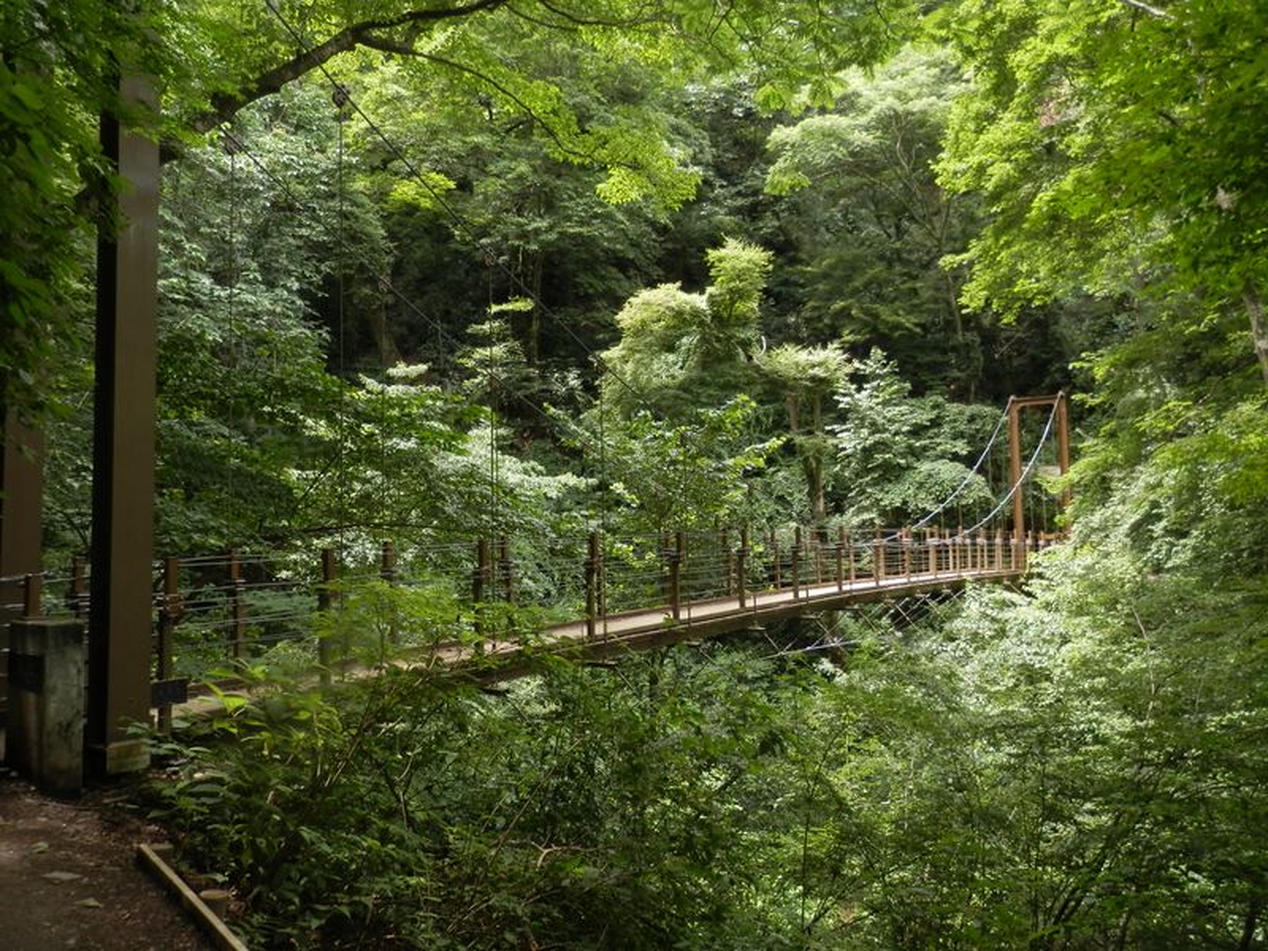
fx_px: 916
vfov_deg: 54.9
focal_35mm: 25
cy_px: 476
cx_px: 634
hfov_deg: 69.4
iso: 80
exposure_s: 1/60
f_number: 3
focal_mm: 4.5
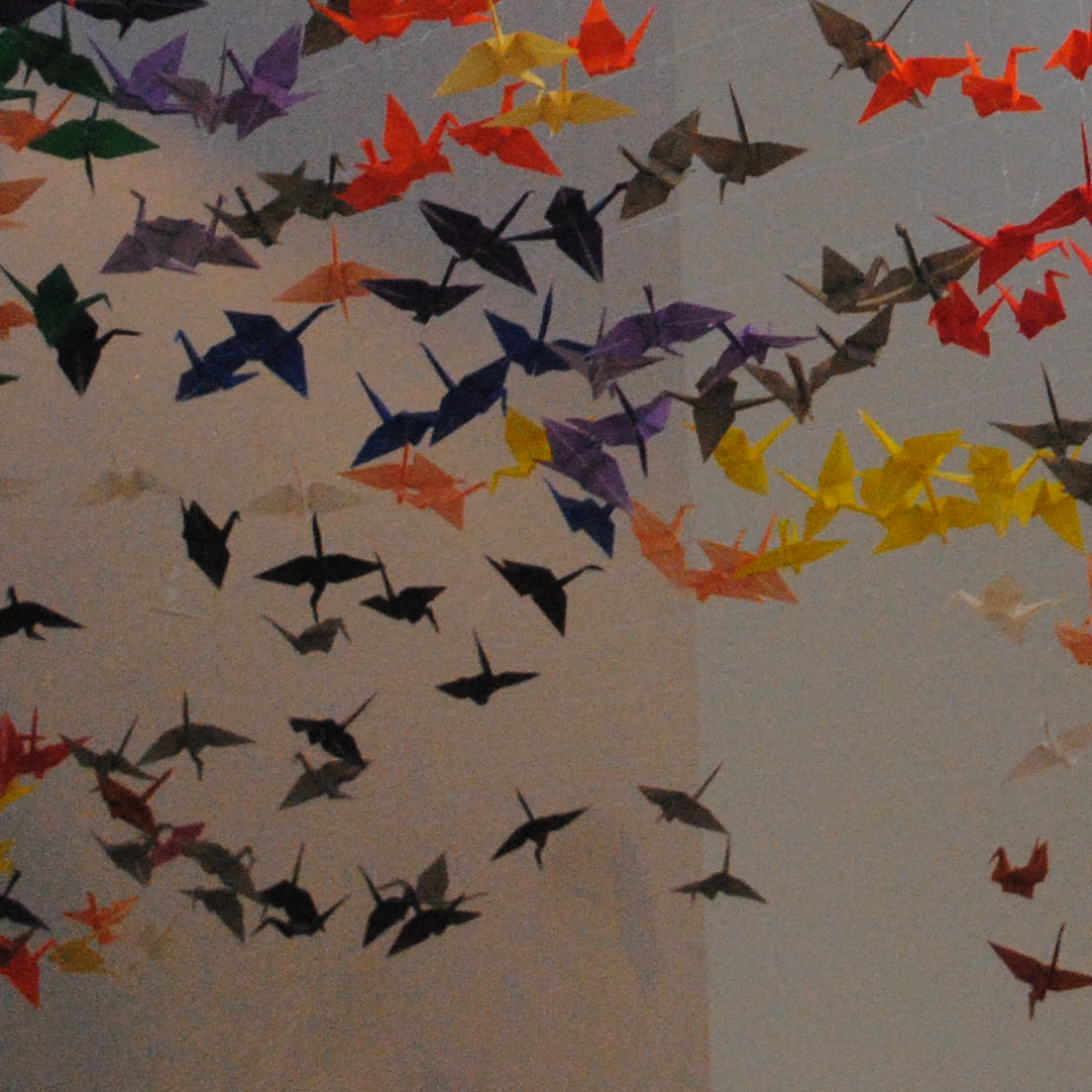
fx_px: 4890
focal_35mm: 137
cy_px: -104
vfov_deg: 12.5
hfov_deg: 12.5
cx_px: 1296
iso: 1400
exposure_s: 1/30
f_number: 4.5
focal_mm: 30
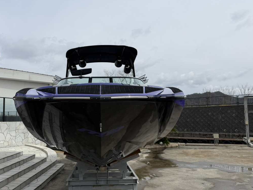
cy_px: 101
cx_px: 107
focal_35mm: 29
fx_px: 212
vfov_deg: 48.2
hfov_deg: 61.3
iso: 80
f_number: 1.78
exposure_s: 1/8130
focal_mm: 6.76
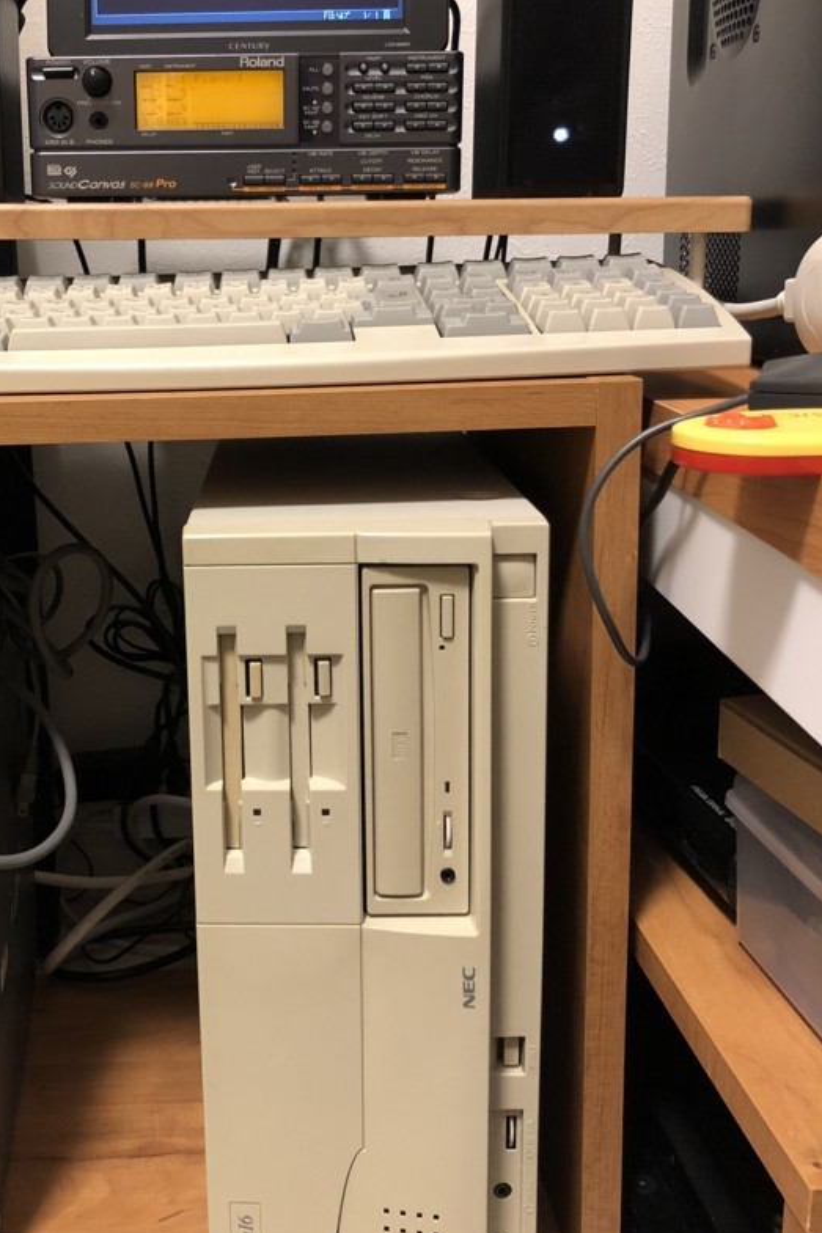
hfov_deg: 34.4
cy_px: 551
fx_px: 1302
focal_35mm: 38
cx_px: 222
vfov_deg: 50.6
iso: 80
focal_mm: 3.99
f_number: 1.8
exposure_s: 1/17
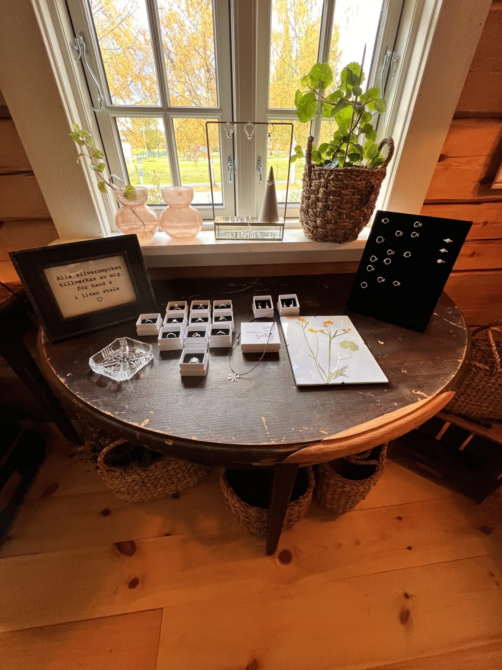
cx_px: 251
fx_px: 251
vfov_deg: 106.2
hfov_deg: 89.9
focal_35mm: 13
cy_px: 335
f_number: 1.8
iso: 200
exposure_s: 1/50
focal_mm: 1.57
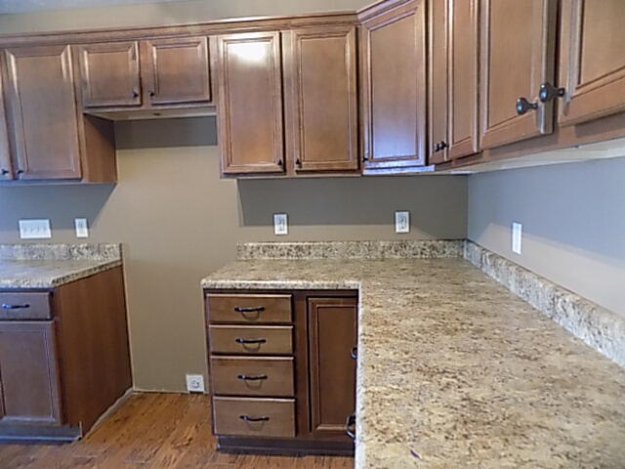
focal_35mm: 23
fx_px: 415
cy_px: 234
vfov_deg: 58.9
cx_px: 312
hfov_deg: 73.9
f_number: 3.1
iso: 400
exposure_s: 1/6
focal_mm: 4
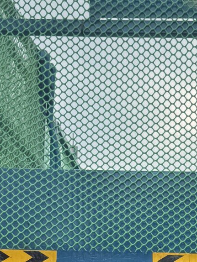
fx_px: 811
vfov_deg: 17.2
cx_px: 170
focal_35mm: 107
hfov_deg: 13.7
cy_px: 343
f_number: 1.78
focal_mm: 6.76
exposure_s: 1/1456
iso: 80
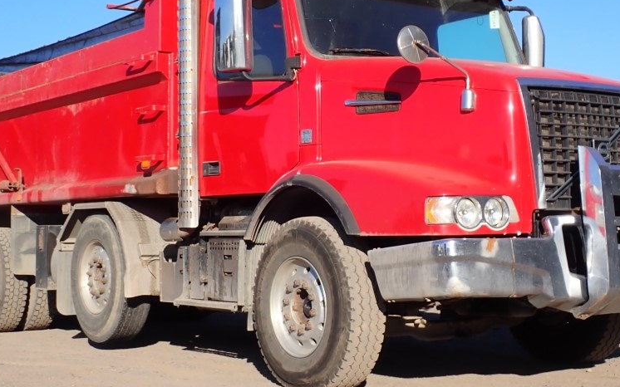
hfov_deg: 32.0
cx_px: 310
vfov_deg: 20.3
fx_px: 1081
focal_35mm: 64
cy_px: 135
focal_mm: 7.84
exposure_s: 1/800
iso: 100
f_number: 4
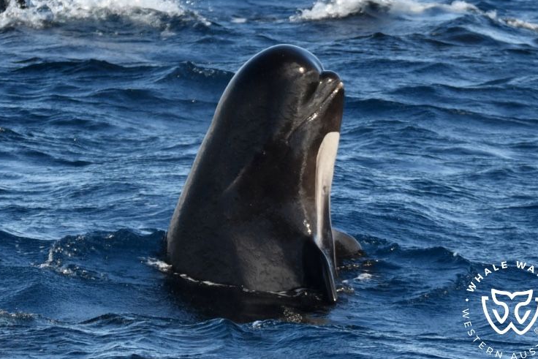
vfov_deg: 3.1
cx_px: 273
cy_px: 169
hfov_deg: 4.7
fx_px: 6576
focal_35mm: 440
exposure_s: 1/1600
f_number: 5.6
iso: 400
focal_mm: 270
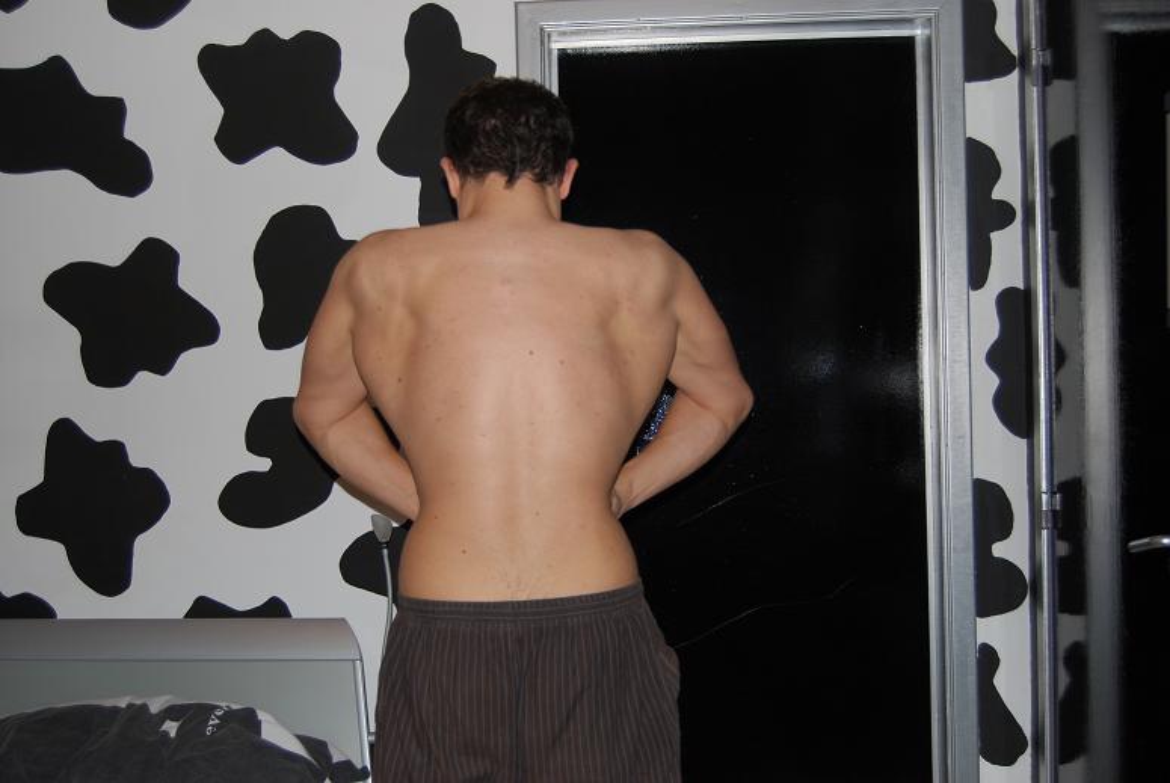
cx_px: 585
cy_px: 392
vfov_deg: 32.0
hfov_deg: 46.3
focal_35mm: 42
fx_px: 1367
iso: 200
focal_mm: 28
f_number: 4.2
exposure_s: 1/60
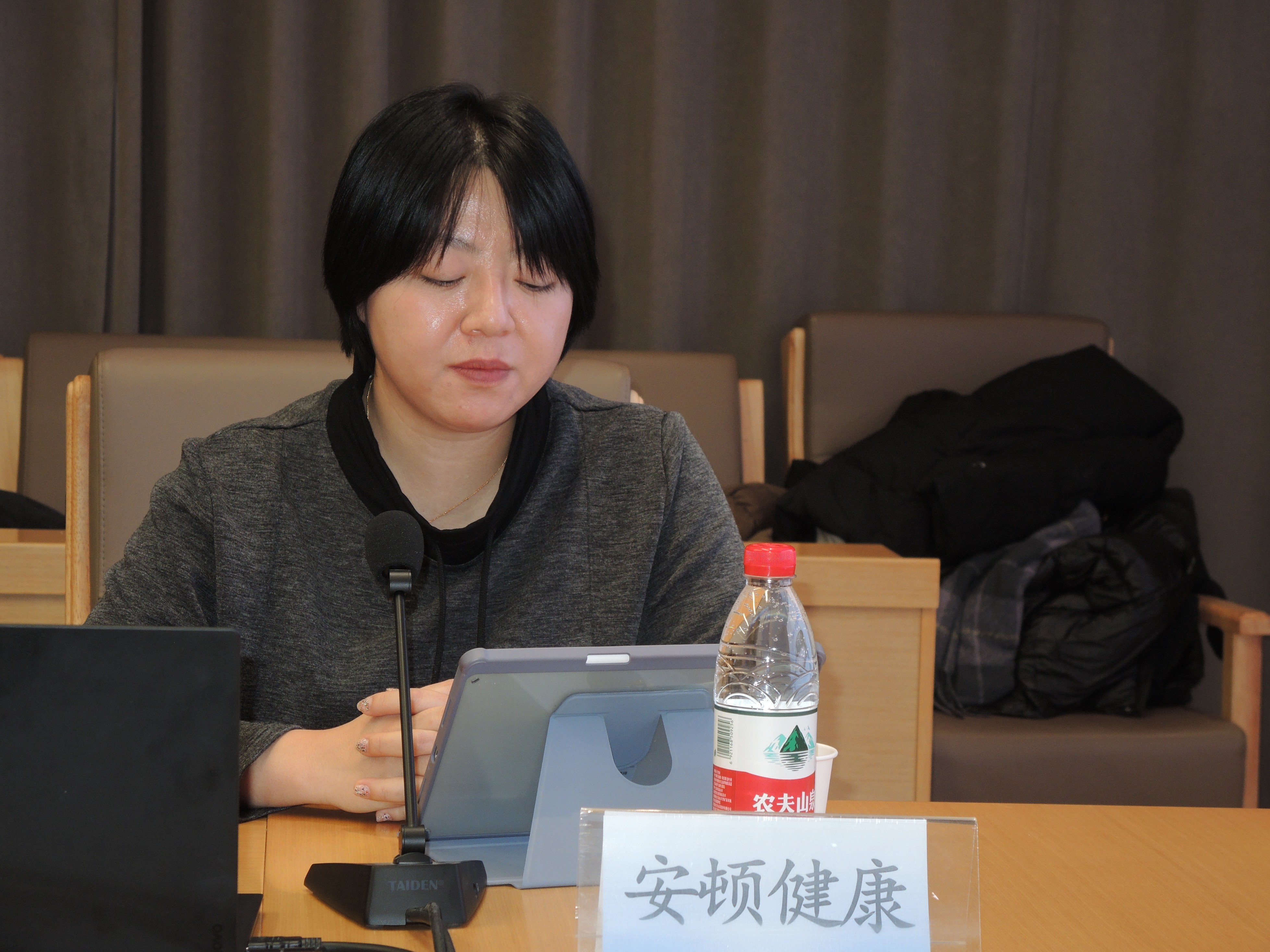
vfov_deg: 17.4
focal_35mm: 85
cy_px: 476
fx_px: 3119
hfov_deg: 23.0
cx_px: 635
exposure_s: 1/50
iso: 200
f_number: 3.2
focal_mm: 17.7
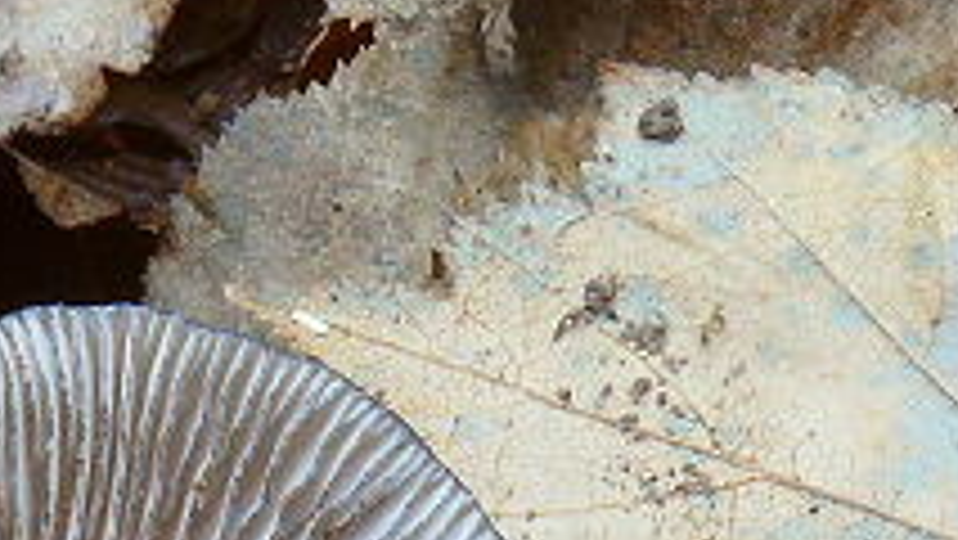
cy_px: 1048
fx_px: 6099
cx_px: -544
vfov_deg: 5.0
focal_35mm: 240
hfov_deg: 8.7
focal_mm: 14.1
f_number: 11
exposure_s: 1
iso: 100
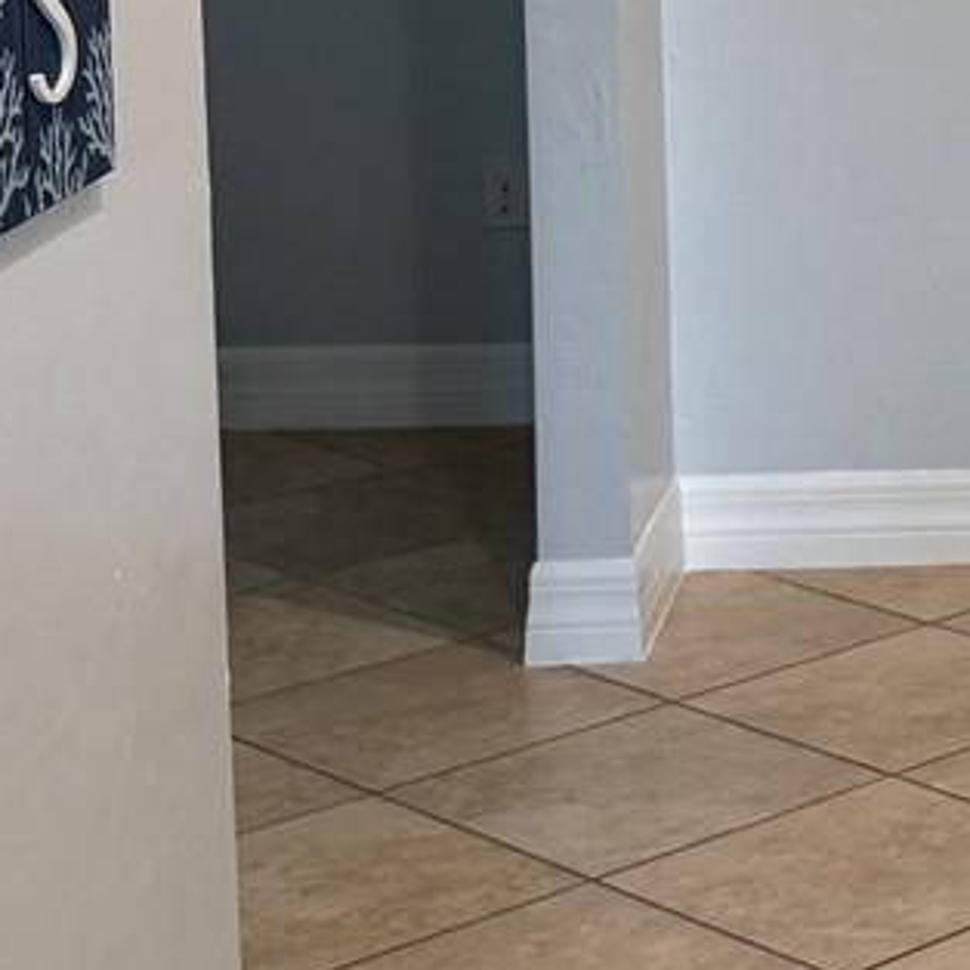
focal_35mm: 108
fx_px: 3424
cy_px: -56
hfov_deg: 14.9
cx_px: 1470
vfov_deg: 15.7
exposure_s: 1/111
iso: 200
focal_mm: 6.76
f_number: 1.78
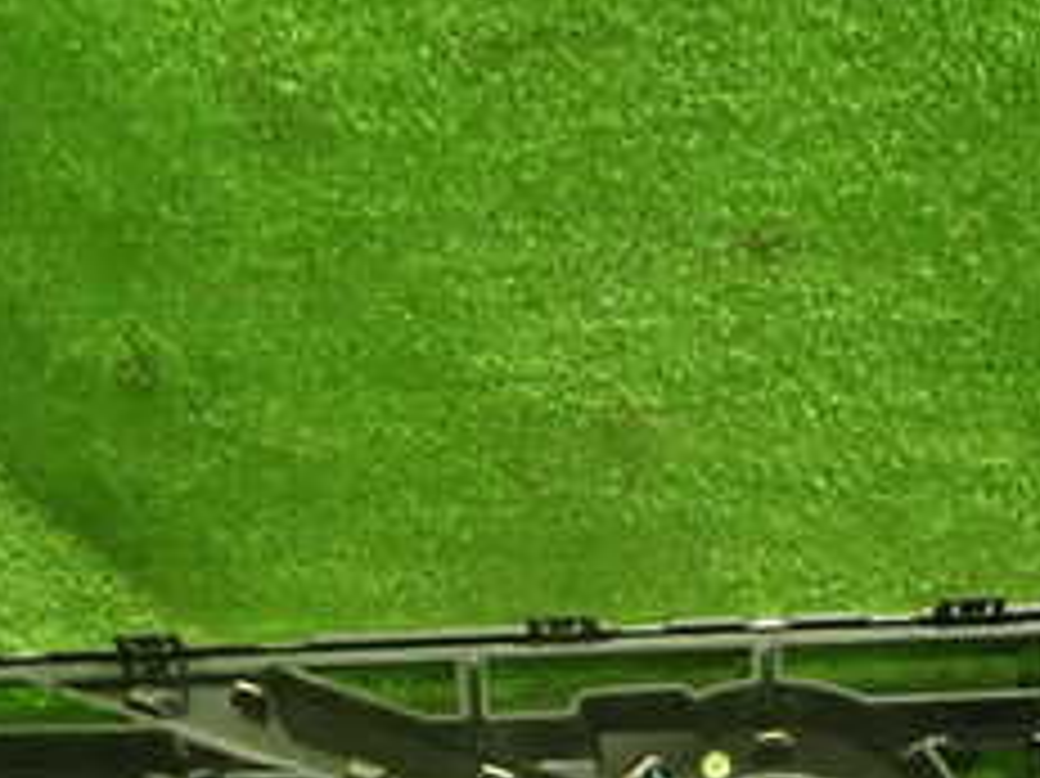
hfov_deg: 24.8
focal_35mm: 78
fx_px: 2342
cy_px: 791
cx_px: 747
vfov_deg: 18.4
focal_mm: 5.4
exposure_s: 1/20
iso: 800
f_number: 2.3
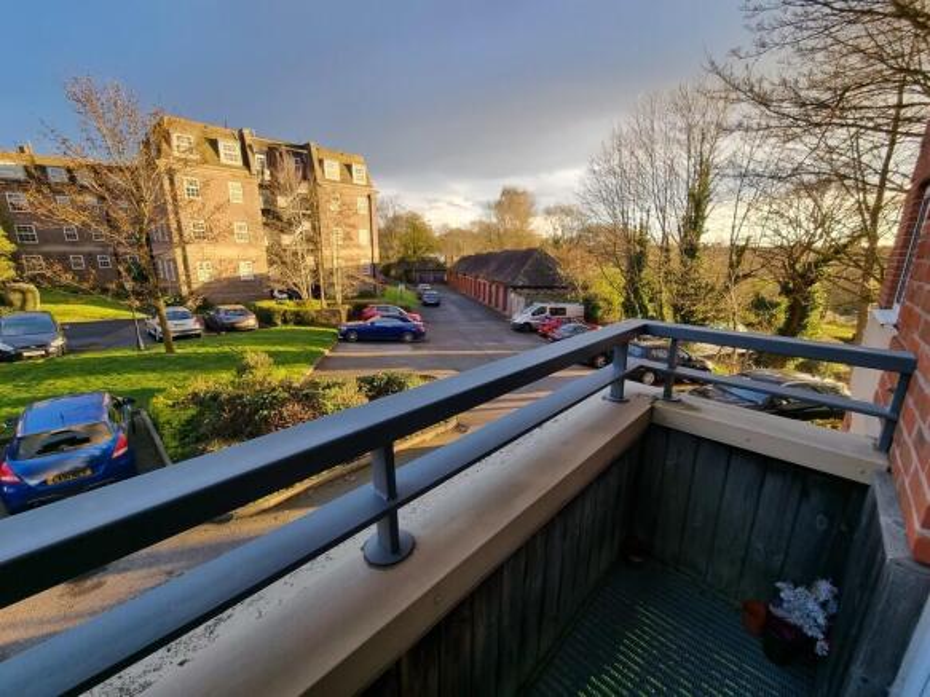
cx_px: 465
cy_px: 348
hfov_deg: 106.2
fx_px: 349
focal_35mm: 13
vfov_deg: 89.9
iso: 50
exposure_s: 1/114
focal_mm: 2.2
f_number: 2.2
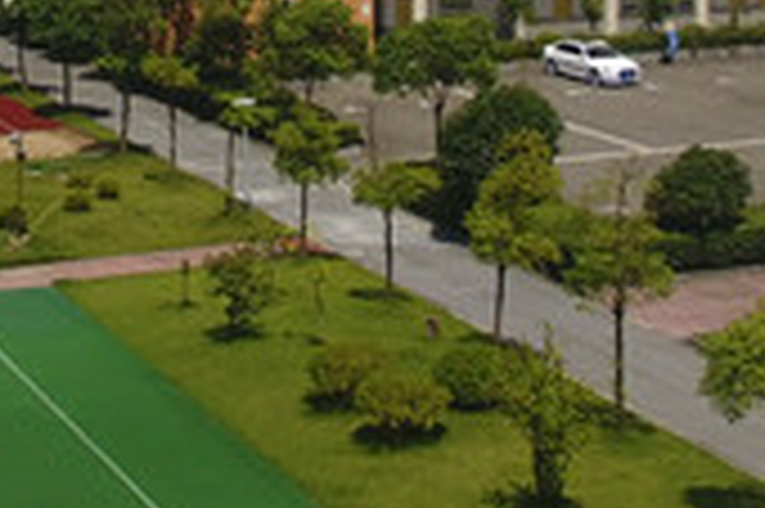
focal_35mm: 98
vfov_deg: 13.3
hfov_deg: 20.7
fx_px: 2080
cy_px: -198
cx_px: 189
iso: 100
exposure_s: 1/1538
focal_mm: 3.61
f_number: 2.8
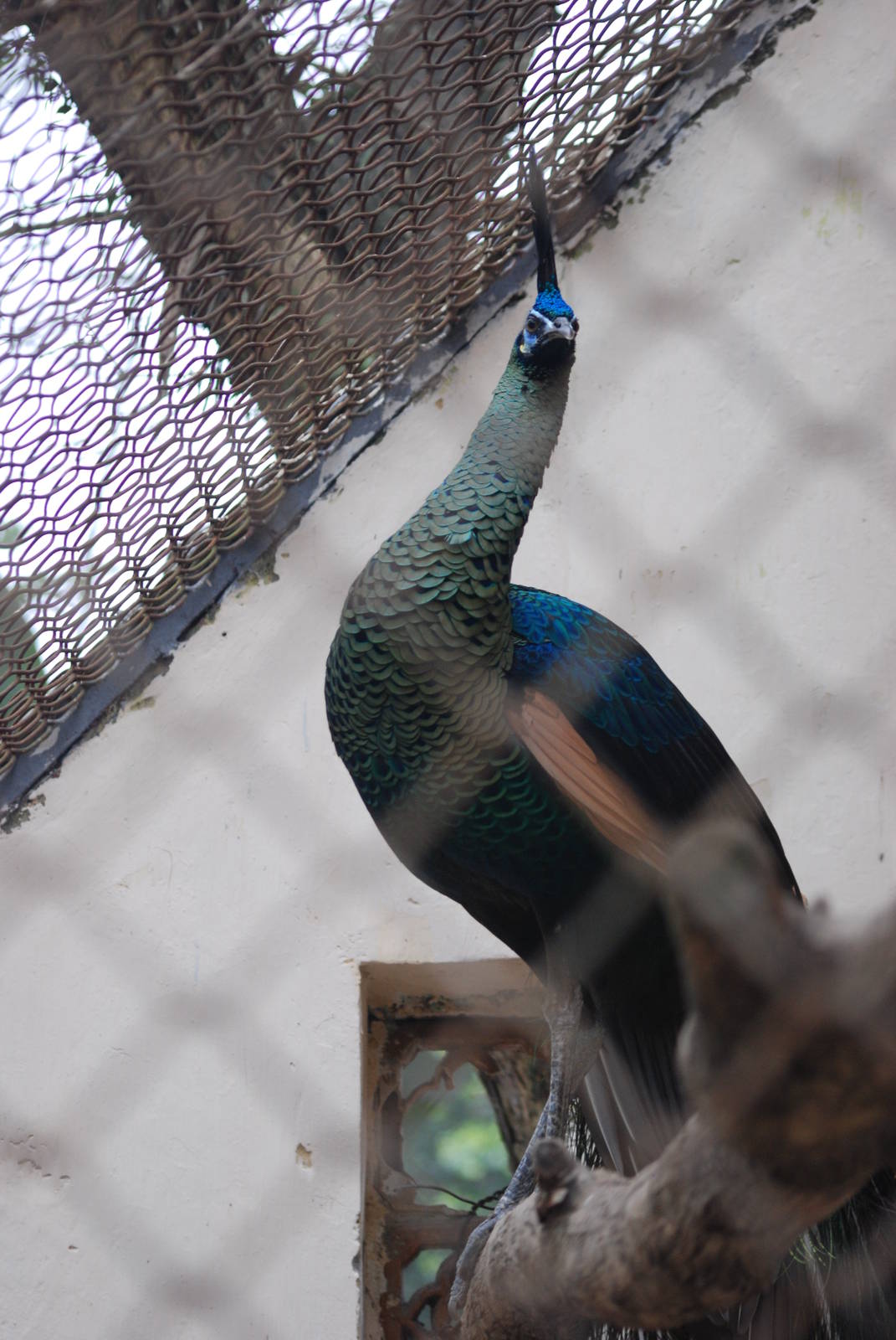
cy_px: 670
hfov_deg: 9.7
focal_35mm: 142
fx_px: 5305
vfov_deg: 14.4
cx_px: 448
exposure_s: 1/50
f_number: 4.2
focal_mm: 95
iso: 400
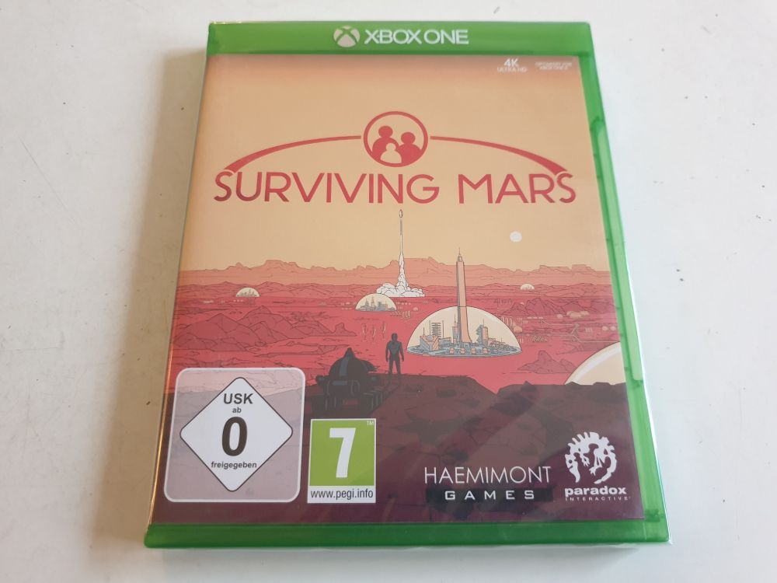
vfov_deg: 53.1
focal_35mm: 26
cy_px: 292
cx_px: 388
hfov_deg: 67.3
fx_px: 584
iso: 320
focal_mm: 4.3
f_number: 1.5
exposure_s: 1/50
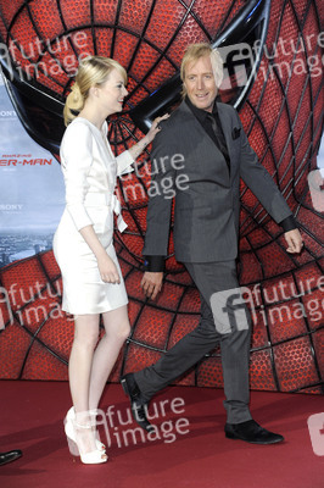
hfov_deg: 13.9
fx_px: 1325
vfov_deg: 20.8
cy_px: 244
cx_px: 162
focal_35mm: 98
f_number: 6.3
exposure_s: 1/200
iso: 640
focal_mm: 98
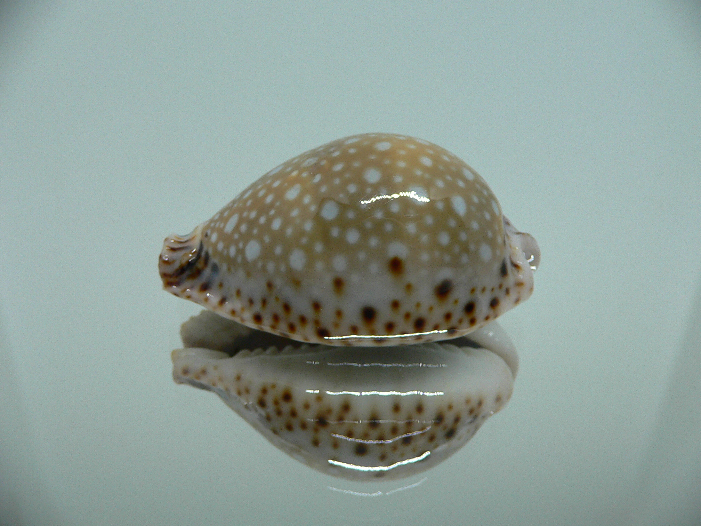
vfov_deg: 40.7
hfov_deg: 52.6
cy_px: 263
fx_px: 709
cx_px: 350
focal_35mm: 35
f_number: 2.8
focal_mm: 4.6
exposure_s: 1/60
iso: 150
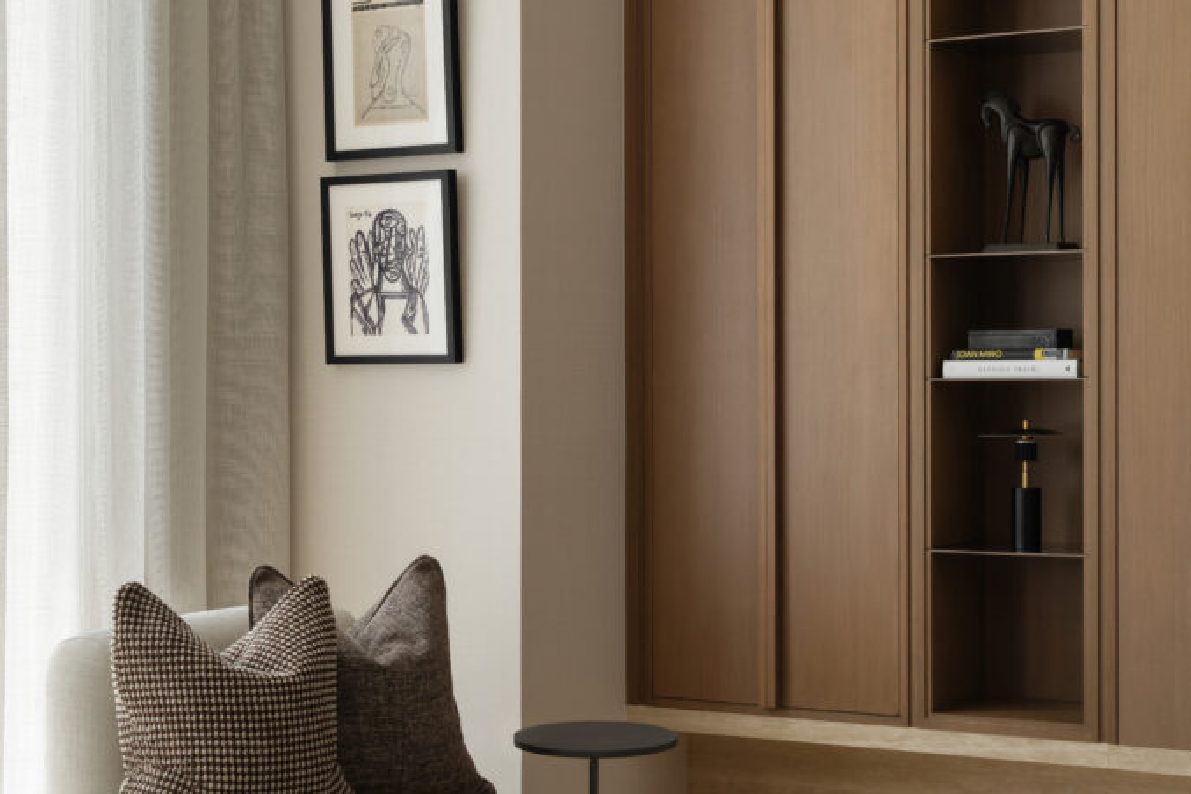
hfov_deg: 31.0
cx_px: 595
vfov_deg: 20.9
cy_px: 362
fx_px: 2150
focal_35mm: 65
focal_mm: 43
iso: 125
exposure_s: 1.3
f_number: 10
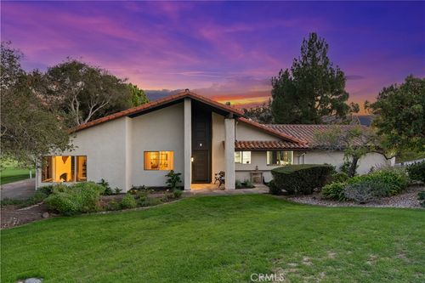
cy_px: 142
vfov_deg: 59.5
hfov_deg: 81.2
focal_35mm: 21
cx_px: 212
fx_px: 248
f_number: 8
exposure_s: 1/1.25
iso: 1000
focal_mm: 21
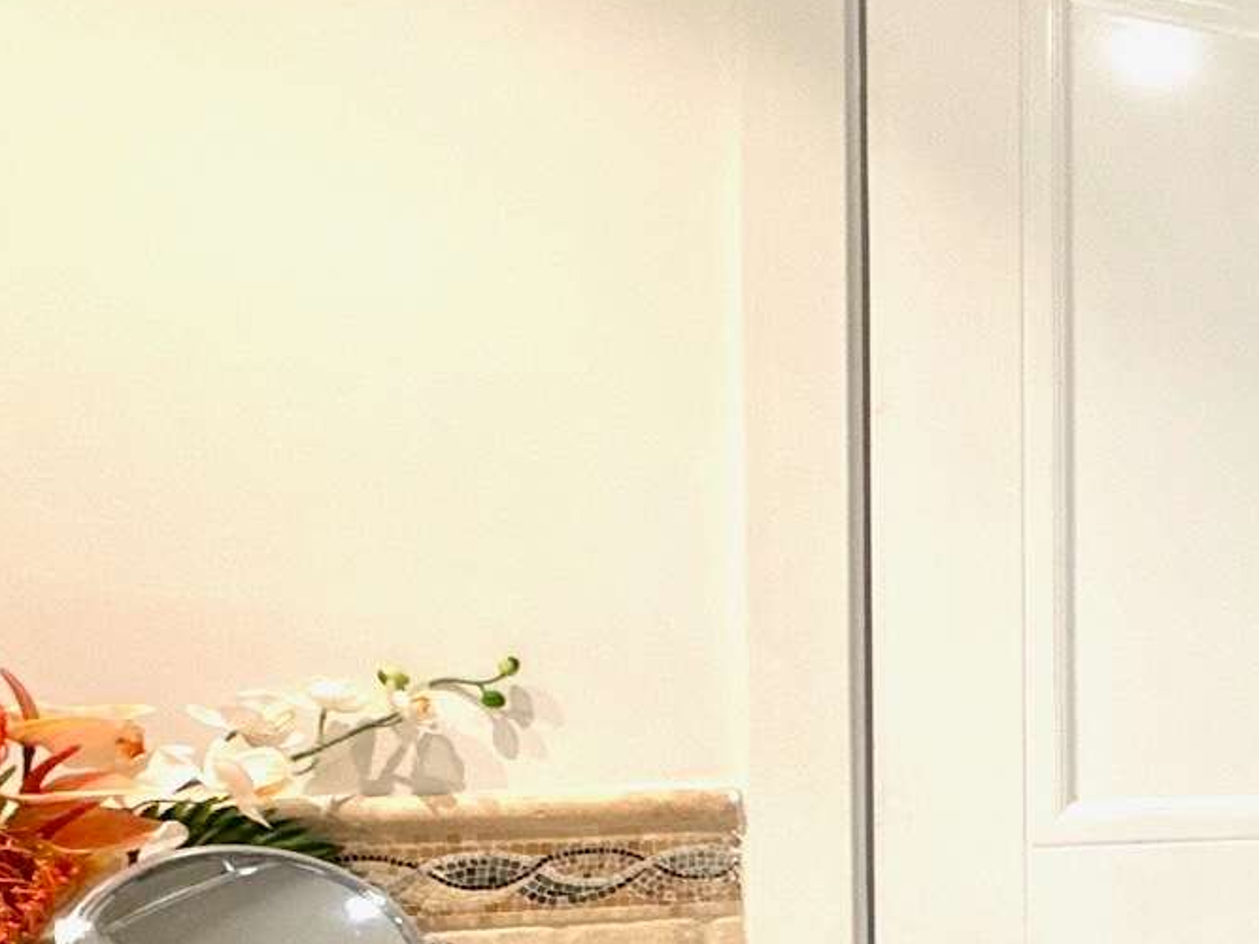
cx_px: 1655
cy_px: 734
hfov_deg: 32.4
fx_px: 1564
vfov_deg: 32.8
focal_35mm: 43
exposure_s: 1/60
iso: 200
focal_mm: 2.22
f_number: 2.2
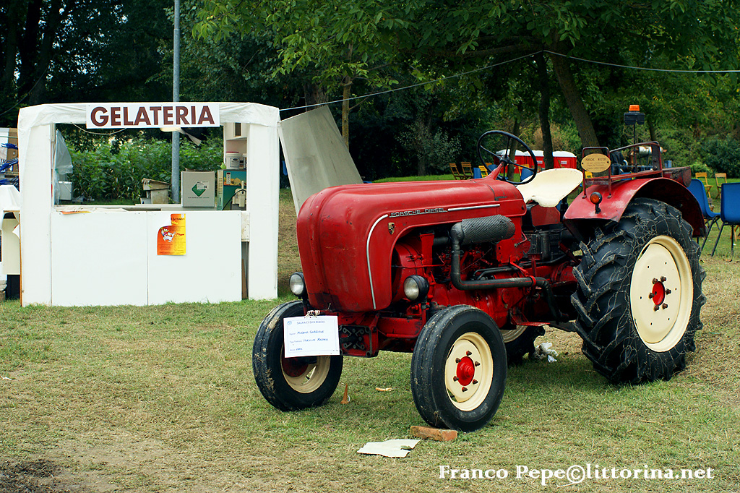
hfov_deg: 29.9
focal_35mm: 68
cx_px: 370
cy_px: 246
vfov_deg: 20.1
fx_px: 1387
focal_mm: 45
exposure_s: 1/320
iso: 200
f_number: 5.6
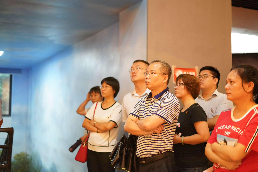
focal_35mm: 50
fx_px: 358
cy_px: 86
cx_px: 129
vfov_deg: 27.0
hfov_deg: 39.6
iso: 3200
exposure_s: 1/100
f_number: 1.8
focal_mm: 50
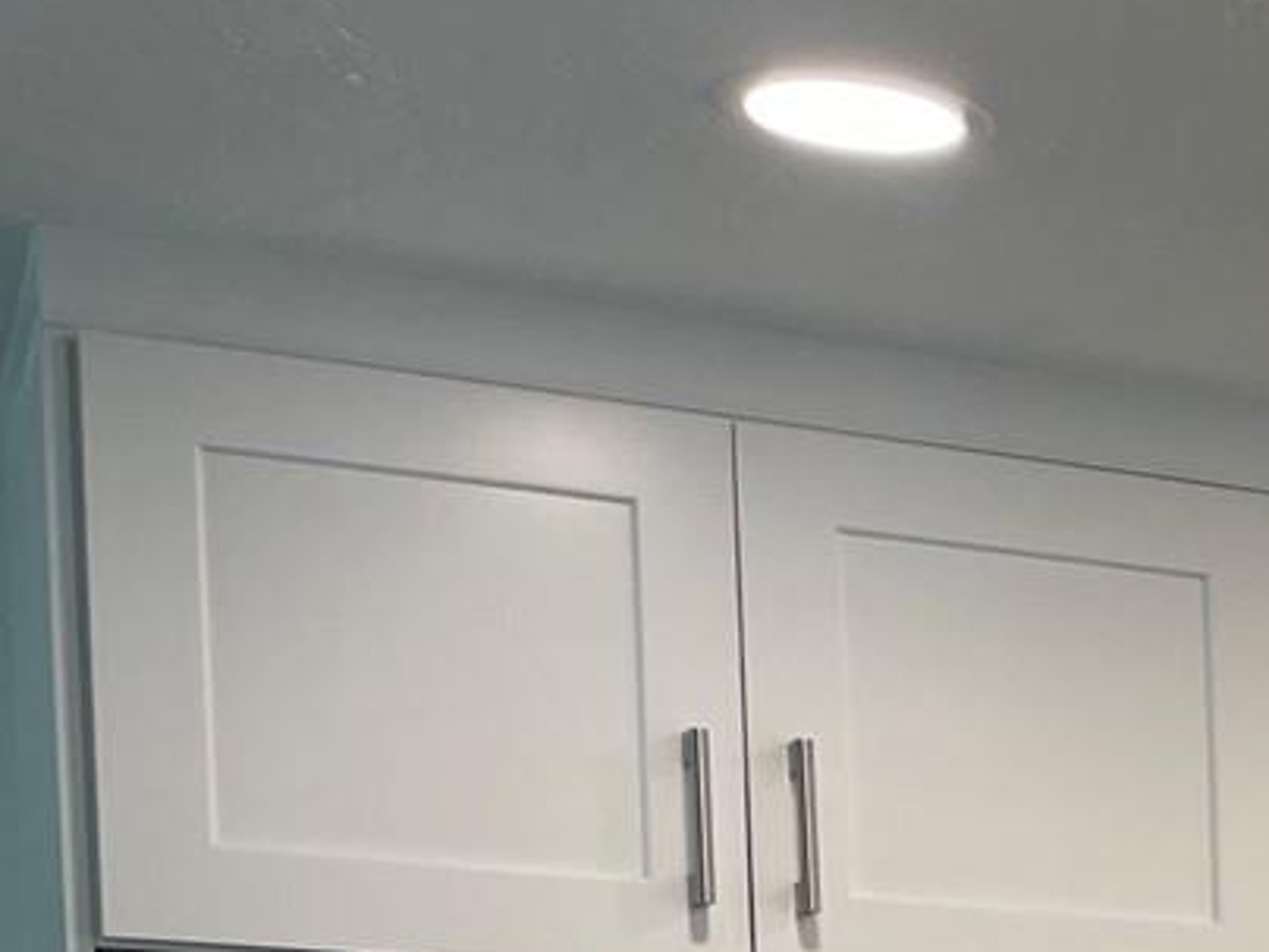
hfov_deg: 15.6
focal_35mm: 103
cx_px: 2456
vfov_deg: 12.9
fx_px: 3776
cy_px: 1763
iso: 40
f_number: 1.6
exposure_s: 1/120
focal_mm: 4.2
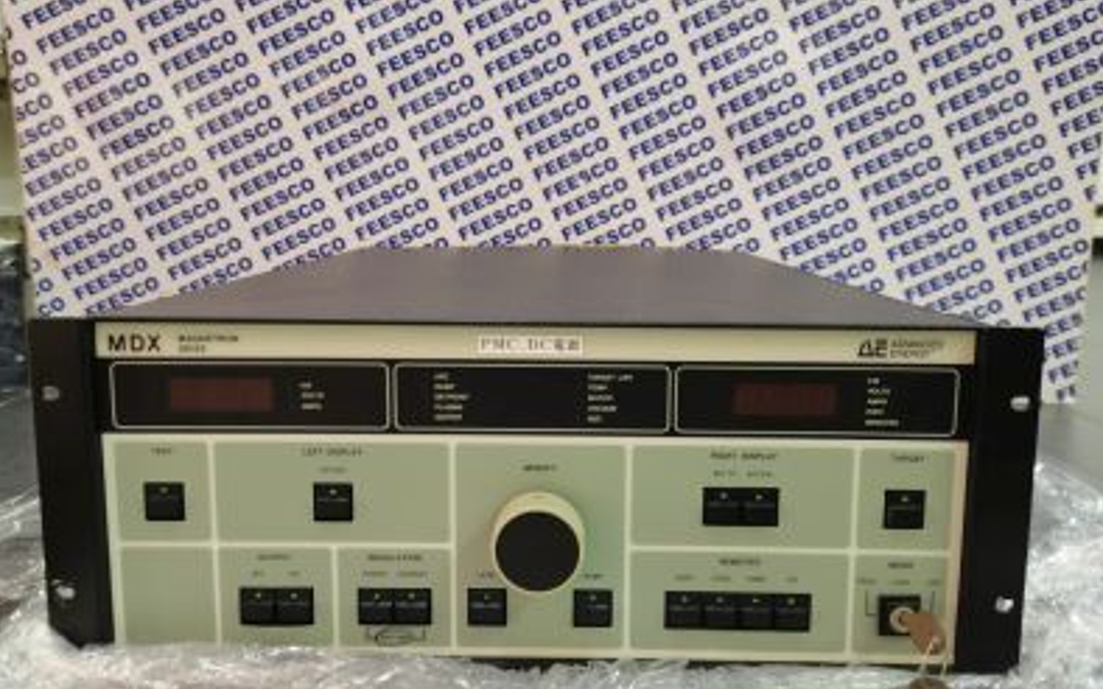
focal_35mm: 28
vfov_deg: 44.5
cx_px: 552
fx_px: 841
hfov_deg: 66.5
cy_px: 316
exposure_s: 1/25
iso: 800
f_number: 1.8
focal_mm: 5.58
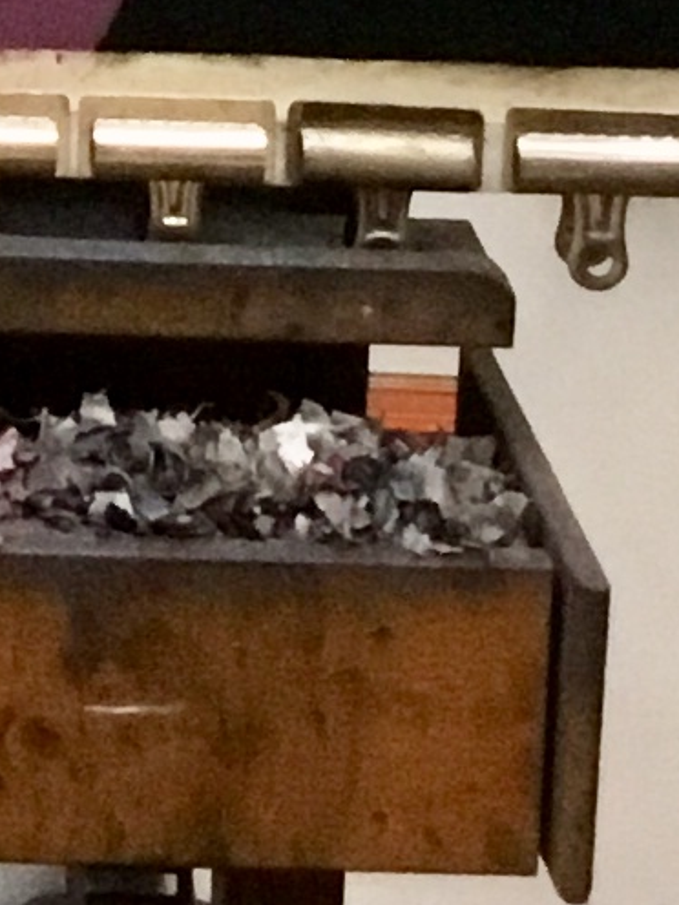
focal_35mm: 204
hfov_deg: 6.8
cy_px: -1452
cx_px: -1024
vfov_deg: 8.6
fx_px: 5335
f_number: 2.4
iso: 125
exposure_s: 1/30
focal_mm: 3.3
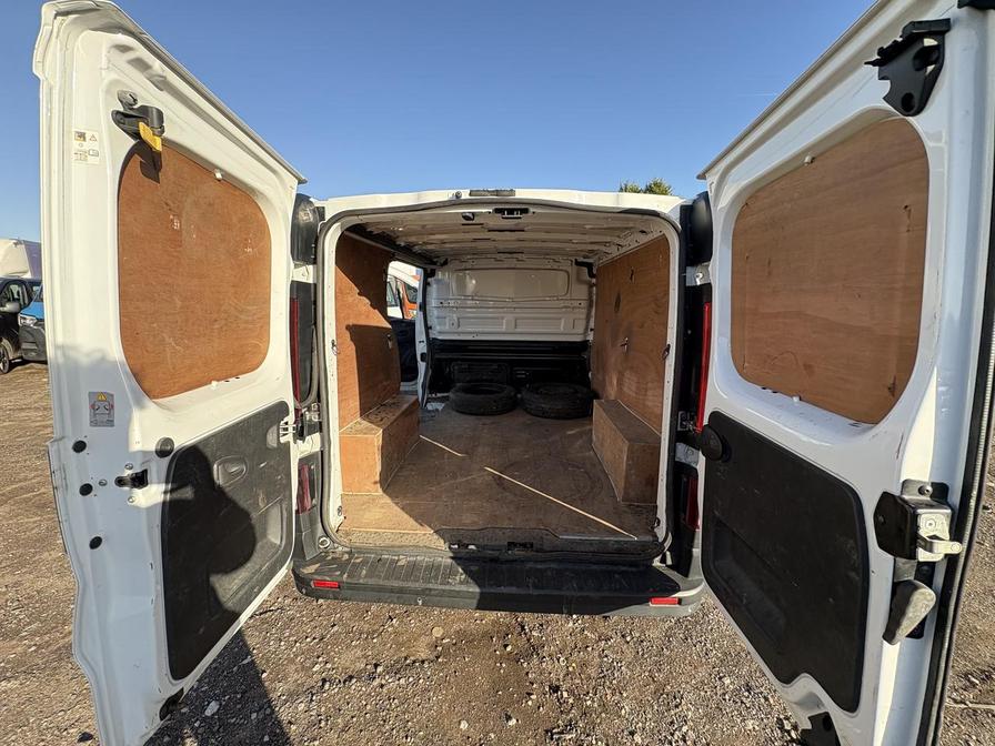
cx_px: 498
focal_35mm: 14
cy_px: 373
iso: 64
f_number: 2.2
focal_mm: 2.22
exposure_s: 1/368
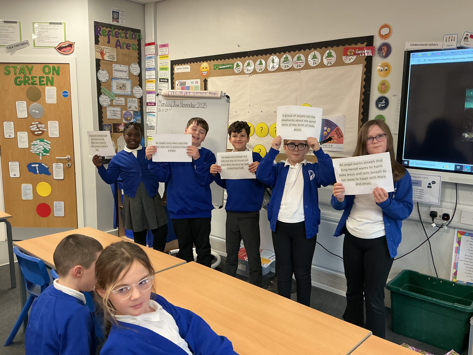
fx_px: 396
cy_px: 178
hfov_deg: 61.7
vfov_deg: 48.2
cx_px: 236
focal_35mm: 29
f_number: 1.8
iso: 100
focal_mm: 3
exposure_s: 1/60
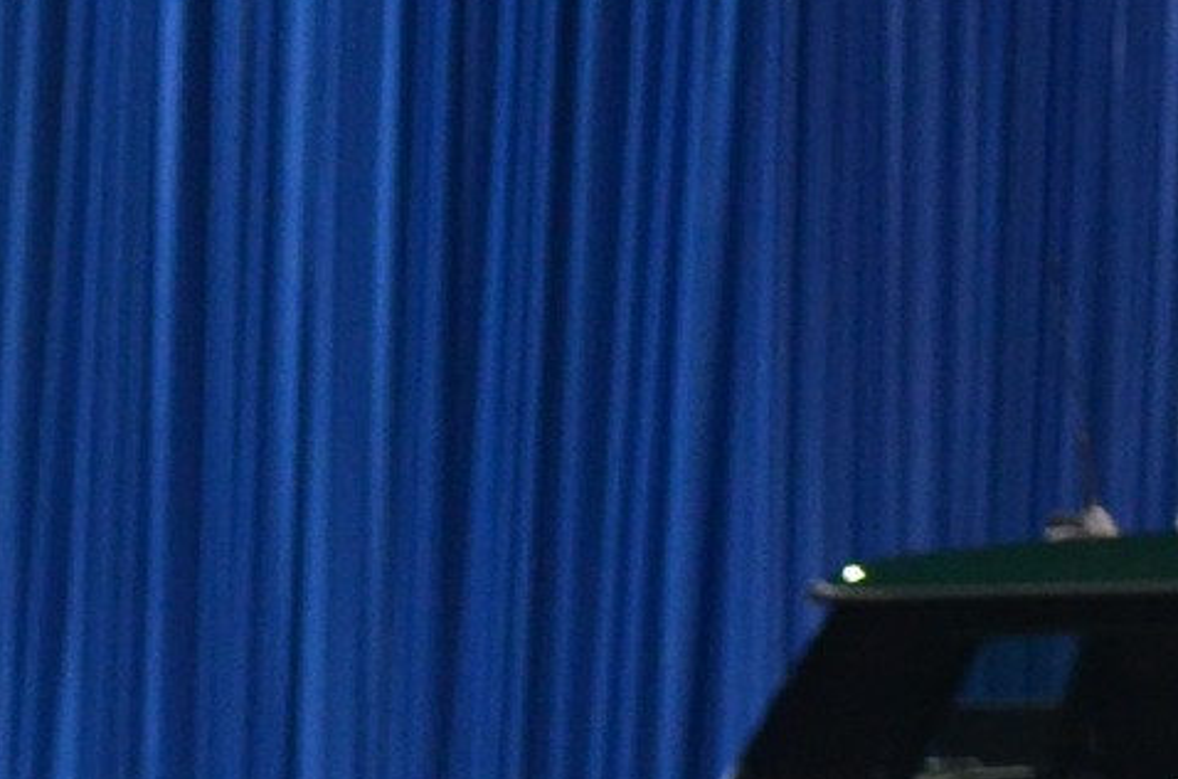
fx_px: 8714
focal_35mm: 267
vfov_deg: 5.0
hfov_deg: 7.3
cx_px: -1575
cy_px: 1691
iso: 1600
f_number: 2.8
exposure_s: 1/40
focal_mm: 34
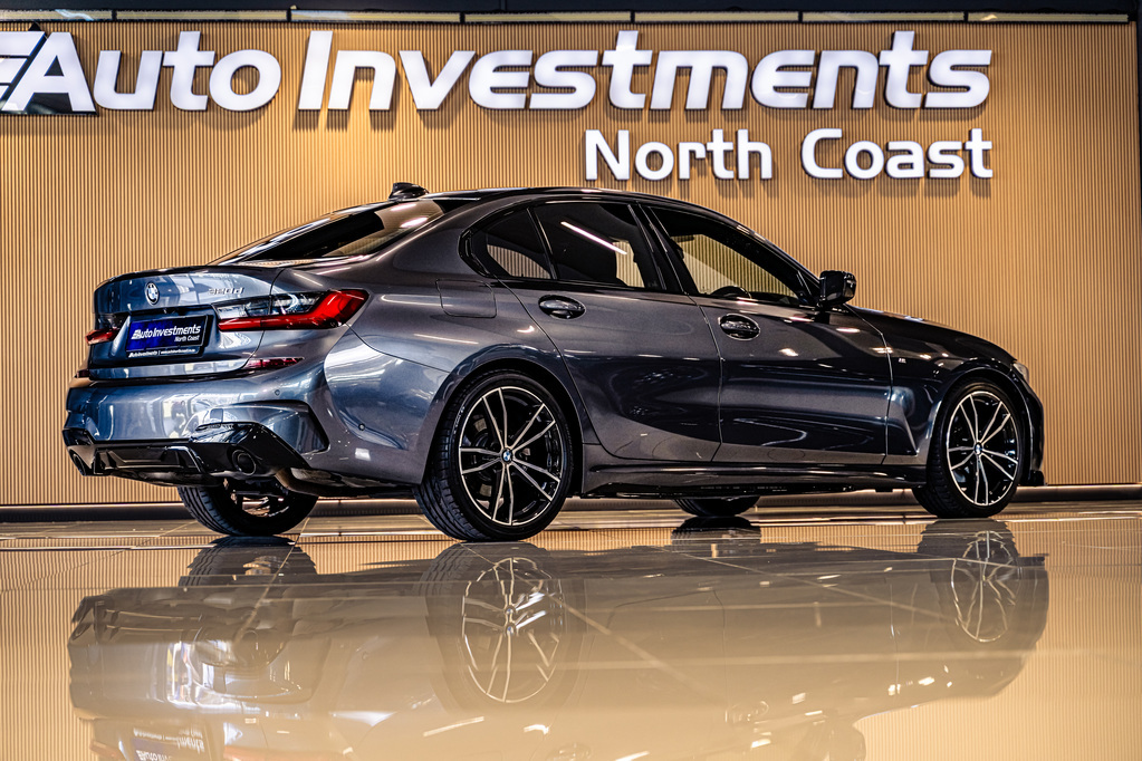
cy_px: 380
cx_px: 571
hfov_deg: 27.0
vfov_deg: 18.2
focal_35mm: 75
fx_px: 2379
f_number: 3.5
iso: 320
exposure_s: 1/100
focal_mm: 75
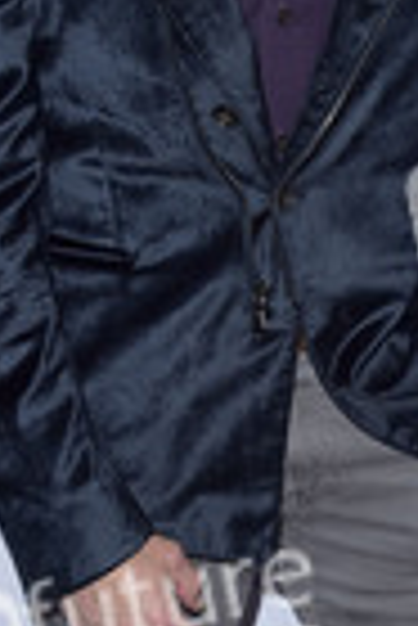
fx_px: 1998
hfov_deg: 11.9
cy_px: -18
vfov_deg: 17.3
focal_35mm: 115
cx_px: 231
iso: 400
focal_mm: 40
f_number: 6.3
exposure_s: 1/250
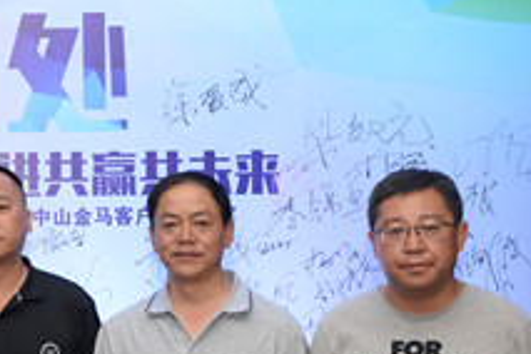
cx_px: -40
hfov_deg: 20.3
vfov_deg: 14.1
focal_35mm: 96
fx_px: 1416
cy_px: 302
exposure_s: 1/80
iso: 640
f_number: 6.3
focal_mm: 31
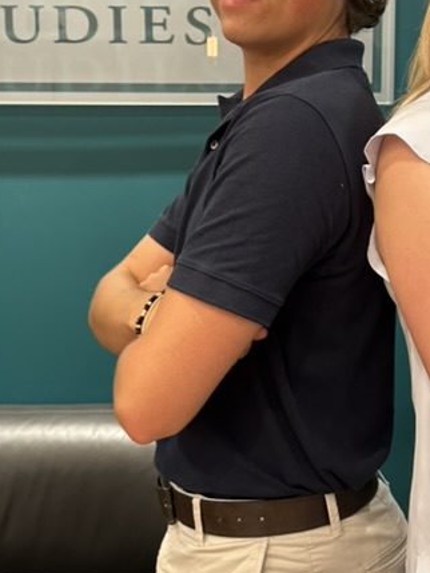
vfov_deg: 31.2
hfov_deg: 23.6
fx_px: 1026
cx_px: 268
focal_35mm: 62
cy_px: 259
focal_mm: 5.7
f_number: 1.5
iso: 125
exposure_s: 1/50
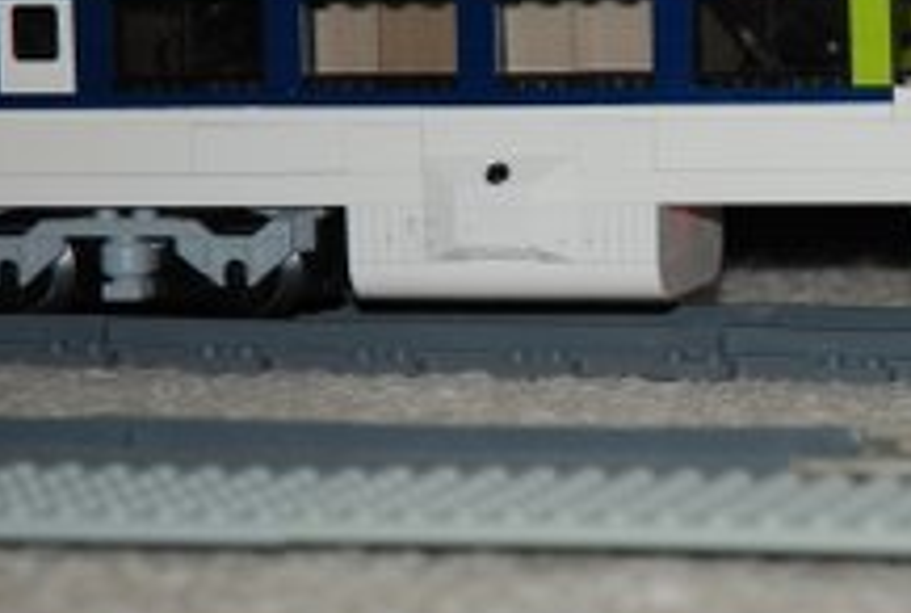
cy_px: 277
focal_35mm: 232
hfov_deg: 8.8
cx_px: 924
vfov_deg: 6.0
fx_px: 5887
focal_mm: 70
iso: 200
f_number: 4.5
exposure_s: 1/60
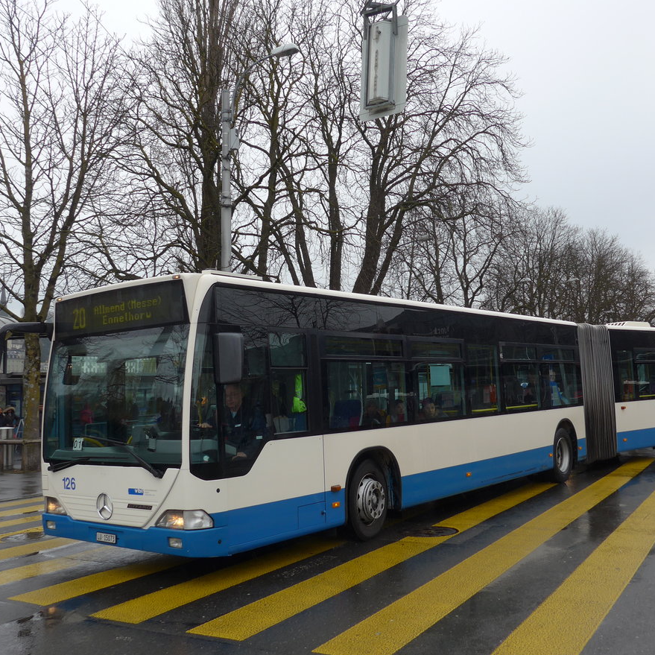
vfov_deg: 47.2
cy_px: 328
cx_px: 329
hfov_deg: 47.2
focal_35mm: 35
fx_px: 749
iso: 80
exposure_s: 1/250
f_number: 2.8
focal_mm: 6
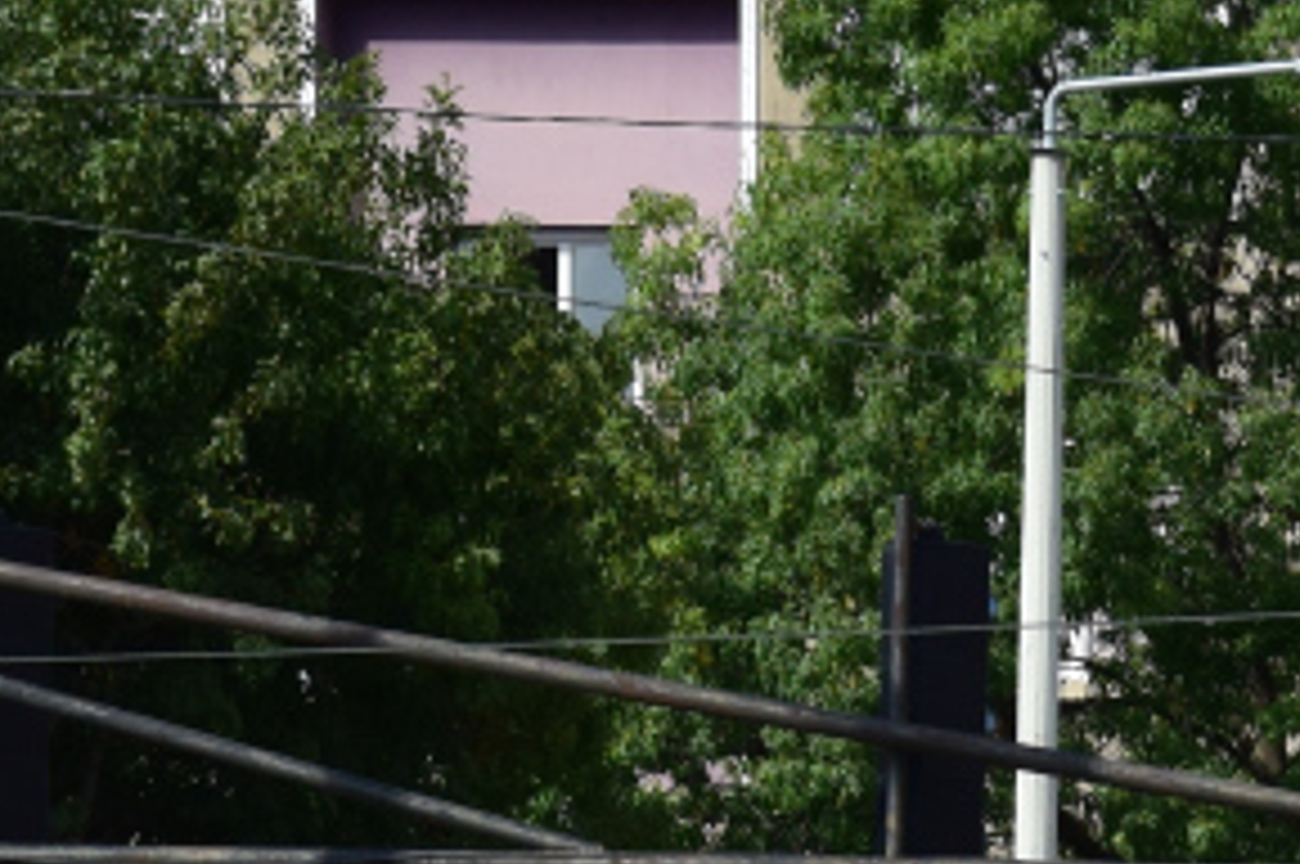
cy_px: 1523
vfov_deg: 3.5
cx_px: 2443
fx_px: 14139
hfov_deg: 5.2
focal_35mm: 392
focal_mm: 58
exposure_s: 1/1000
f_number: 6.3
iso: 200
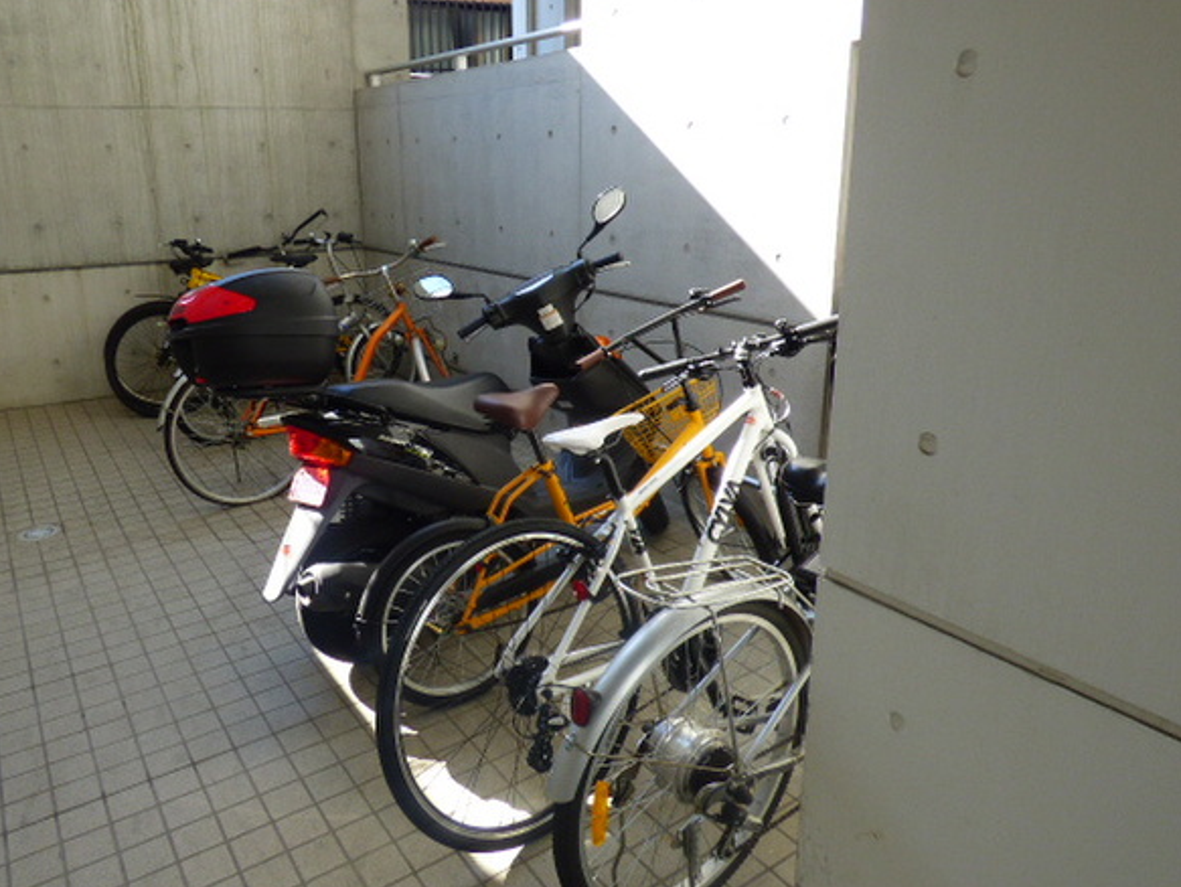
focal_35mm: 24
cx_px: 508
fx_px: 819
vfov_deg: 56.7
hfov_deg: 71.2
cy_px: 388
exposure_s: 1/160
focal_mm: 3.58
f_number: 2.8
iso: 100
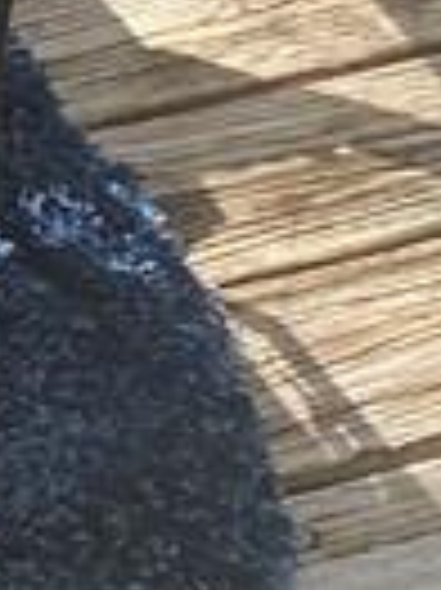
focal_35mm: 203
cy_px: -1081
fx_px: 3454
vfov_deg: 8.4
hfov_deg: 6.7
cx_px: -855
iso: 32
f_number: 1.8
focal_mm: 4.25
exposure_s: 1/919
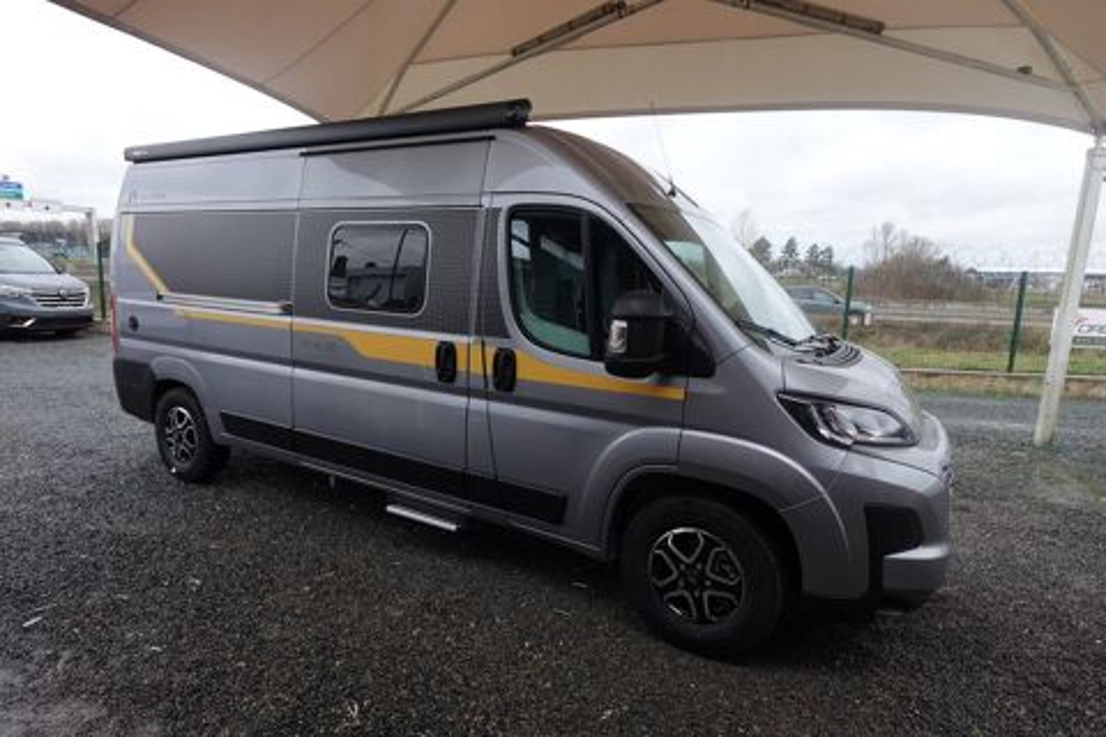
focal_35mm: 20
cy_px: 368
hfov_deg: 84.0
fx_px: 614
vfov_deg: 61.9
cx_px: 553
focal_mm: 7.6
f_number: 2
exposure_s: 1/125
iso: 125
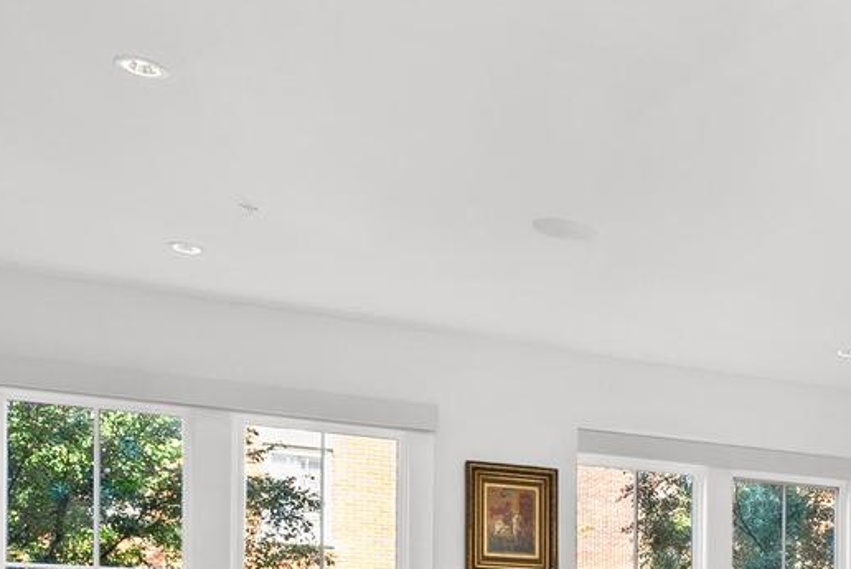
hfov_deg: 29.8
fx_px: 1254
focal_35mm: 53
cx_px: 1113
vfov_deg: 23.6
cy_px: 657
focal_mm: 19
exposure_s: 1/25
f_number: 4
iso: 800
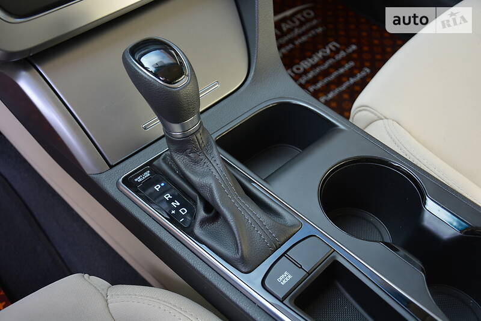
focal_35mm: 38
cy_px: 160
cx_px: 240
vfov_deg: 35.5
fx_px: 501
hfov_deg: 51.3
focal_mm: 25
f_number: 4.5
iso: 400
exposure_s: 1/80
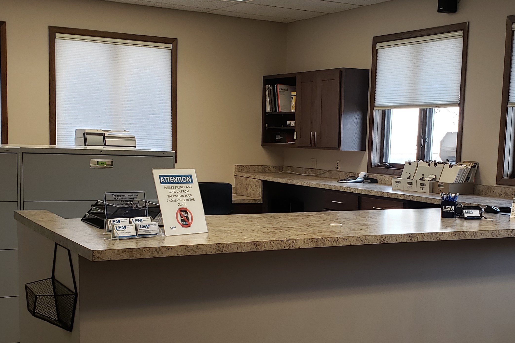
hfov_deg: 38.0
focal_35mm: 52
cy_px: 224
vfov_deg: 25.9
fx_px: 744
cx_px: 312
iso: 100
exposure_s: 1/60
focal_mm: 4.3
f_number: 2.4
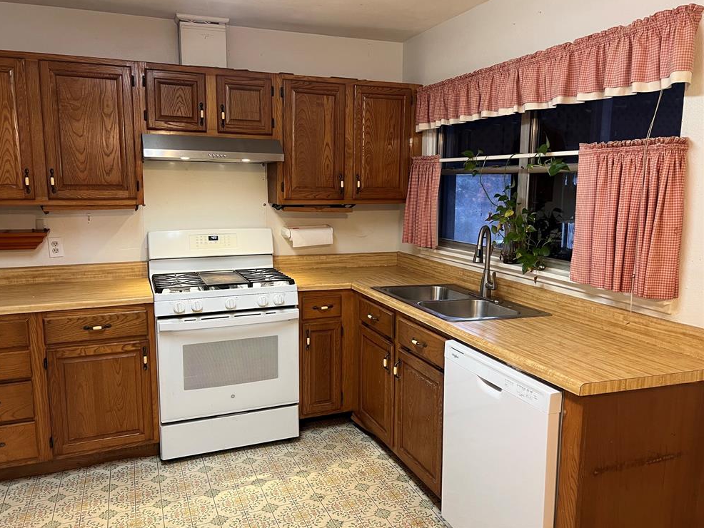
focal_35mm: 27
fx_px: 549
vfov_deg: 51.4
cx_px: 339
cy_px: 255
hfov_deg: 65.3
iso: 100
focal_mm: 5.7
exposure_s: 1/60
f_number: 1.5
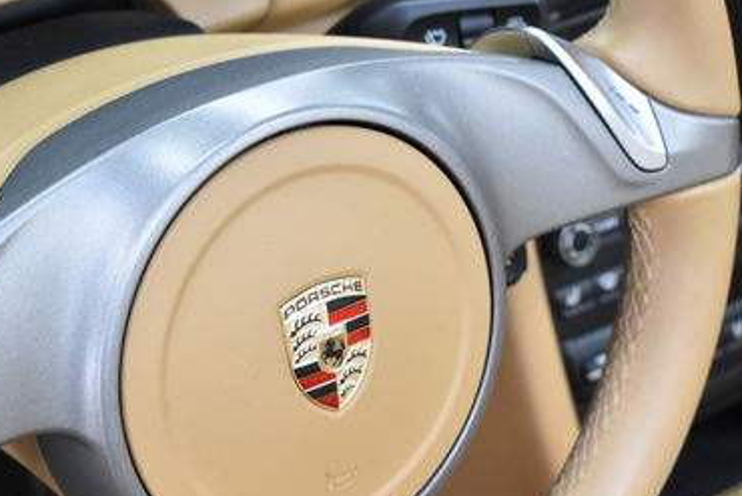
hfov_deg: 18.2
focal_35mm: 112
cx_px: 325
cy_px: 347
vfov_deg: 12.2
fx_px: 2309
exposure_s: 1/60
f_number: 4.8
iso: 2800
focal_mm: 36
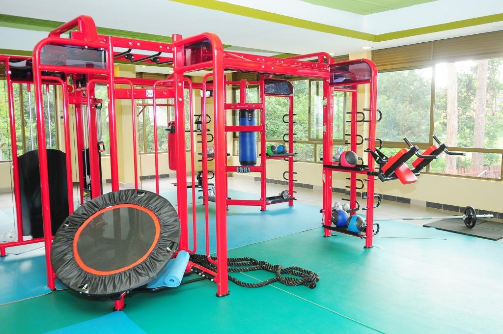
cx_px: 252
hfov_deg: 62.0
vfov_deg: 43.5
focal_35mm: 30
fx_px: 419
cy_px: 167
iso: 500
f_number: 5.6
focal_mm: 20
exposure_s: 1/125
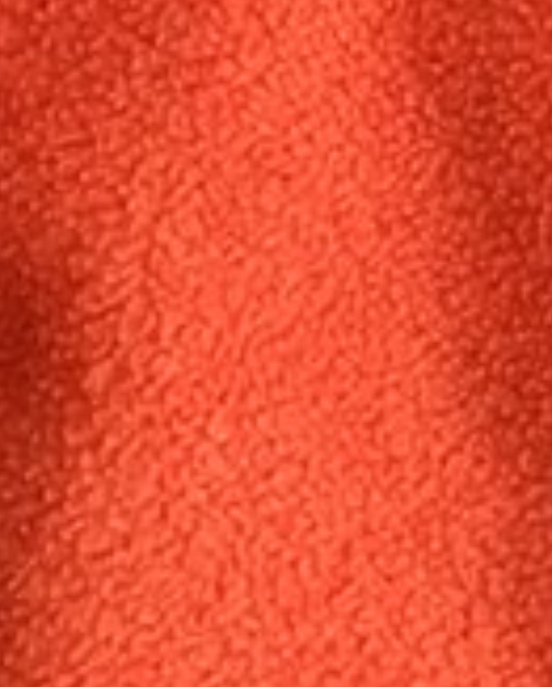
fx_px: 4704
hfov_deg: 6.7
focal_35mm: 231
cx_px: -160
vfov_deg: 7.6
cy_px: -1178
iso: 50
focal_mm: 4.15
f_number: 2.2
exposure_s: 1/33
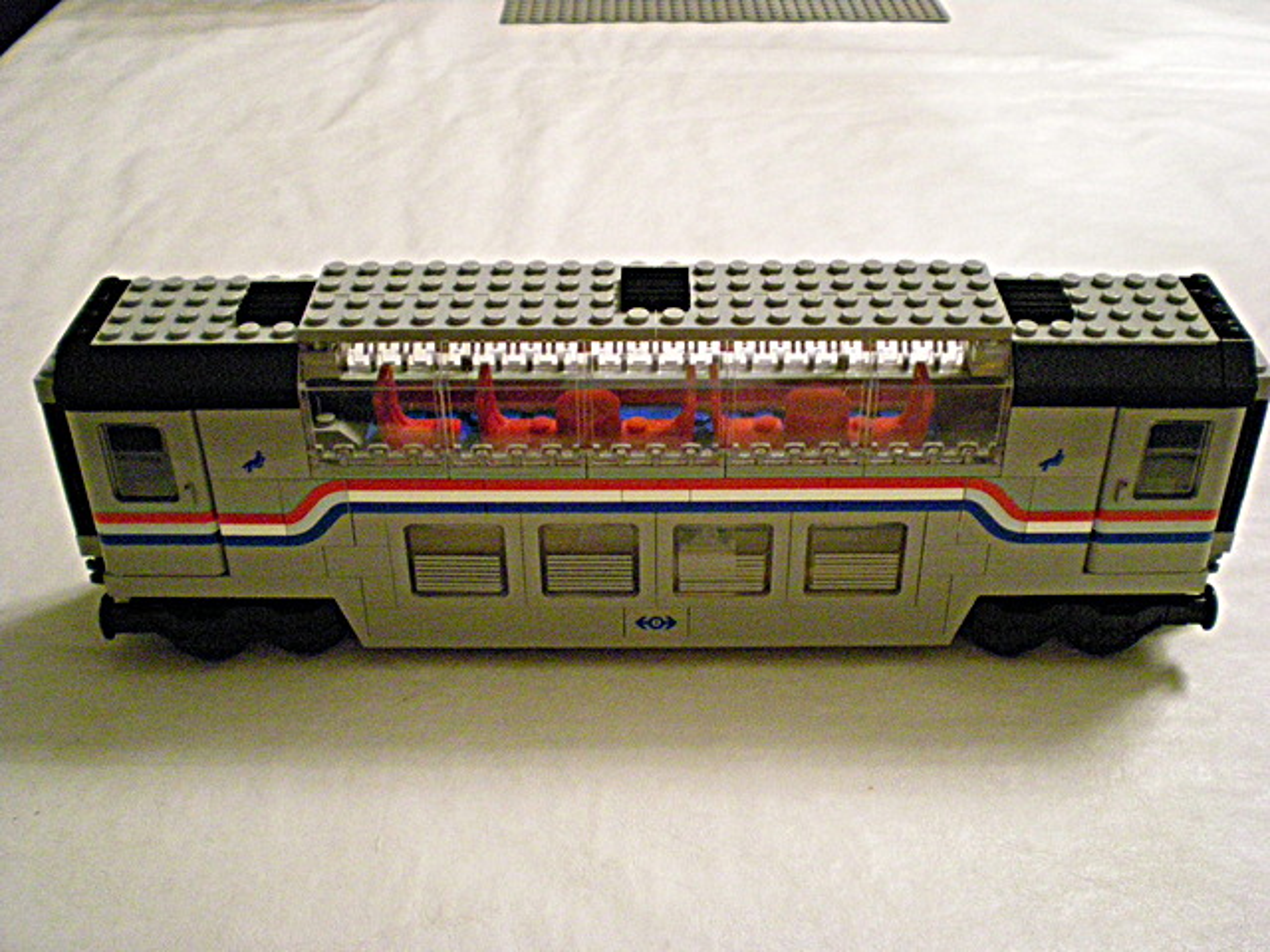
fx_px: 1394
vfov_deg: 37.7
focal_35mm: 38
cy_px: 476
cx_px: 635
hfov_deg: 49.0
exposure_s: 1/32.1
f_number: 3.1
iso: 800
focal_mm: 6.3
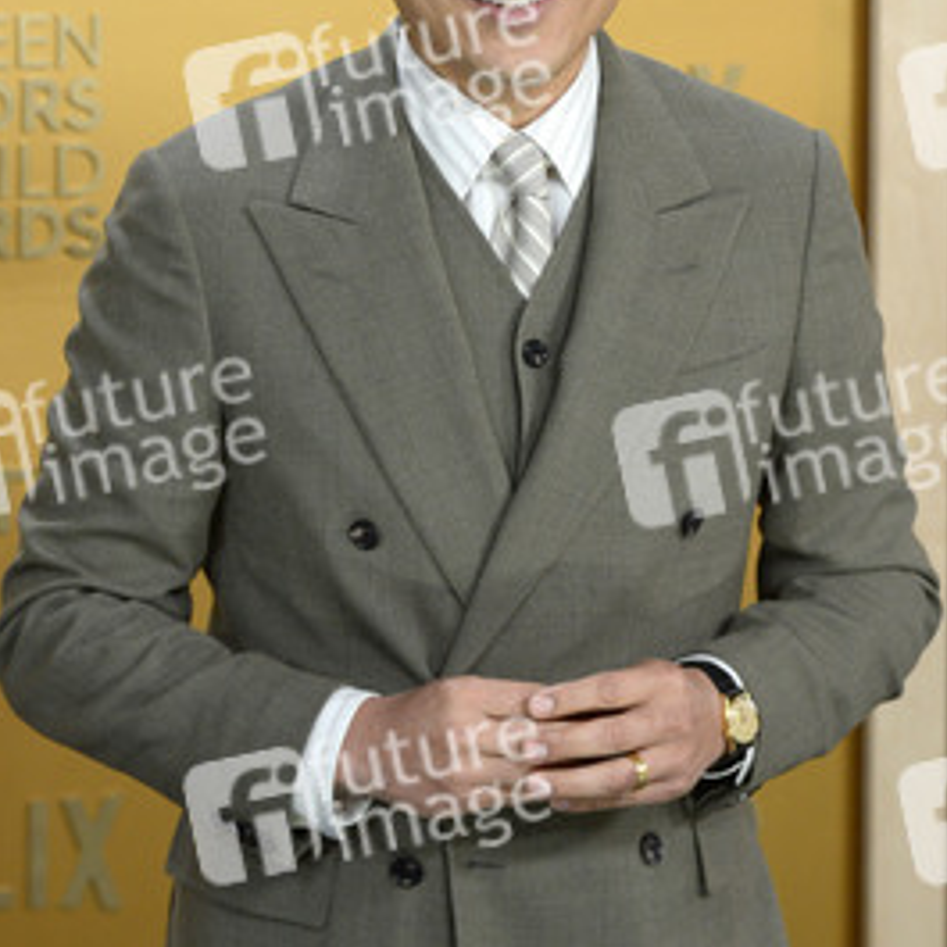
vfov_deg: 13.3
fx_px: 4055
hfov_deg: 13.3
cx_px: 474
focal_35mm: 131
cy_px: 264
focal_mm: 102
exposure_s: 1/250
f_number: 5.6
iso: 2500
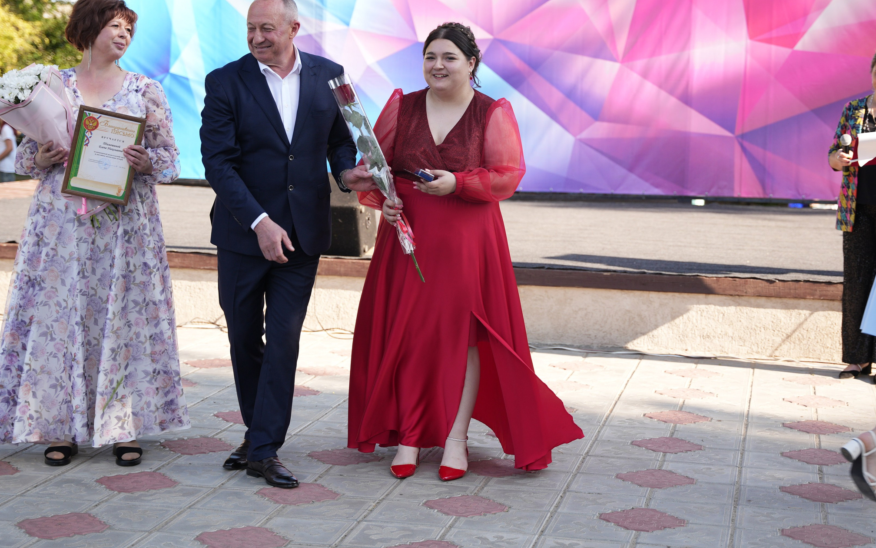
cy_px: 215
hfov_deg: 30.6
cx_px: 453
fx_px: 1603
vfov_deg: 19.4
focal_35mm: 67
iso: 160
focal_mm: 51.9
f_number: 2.8
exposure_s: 1/250
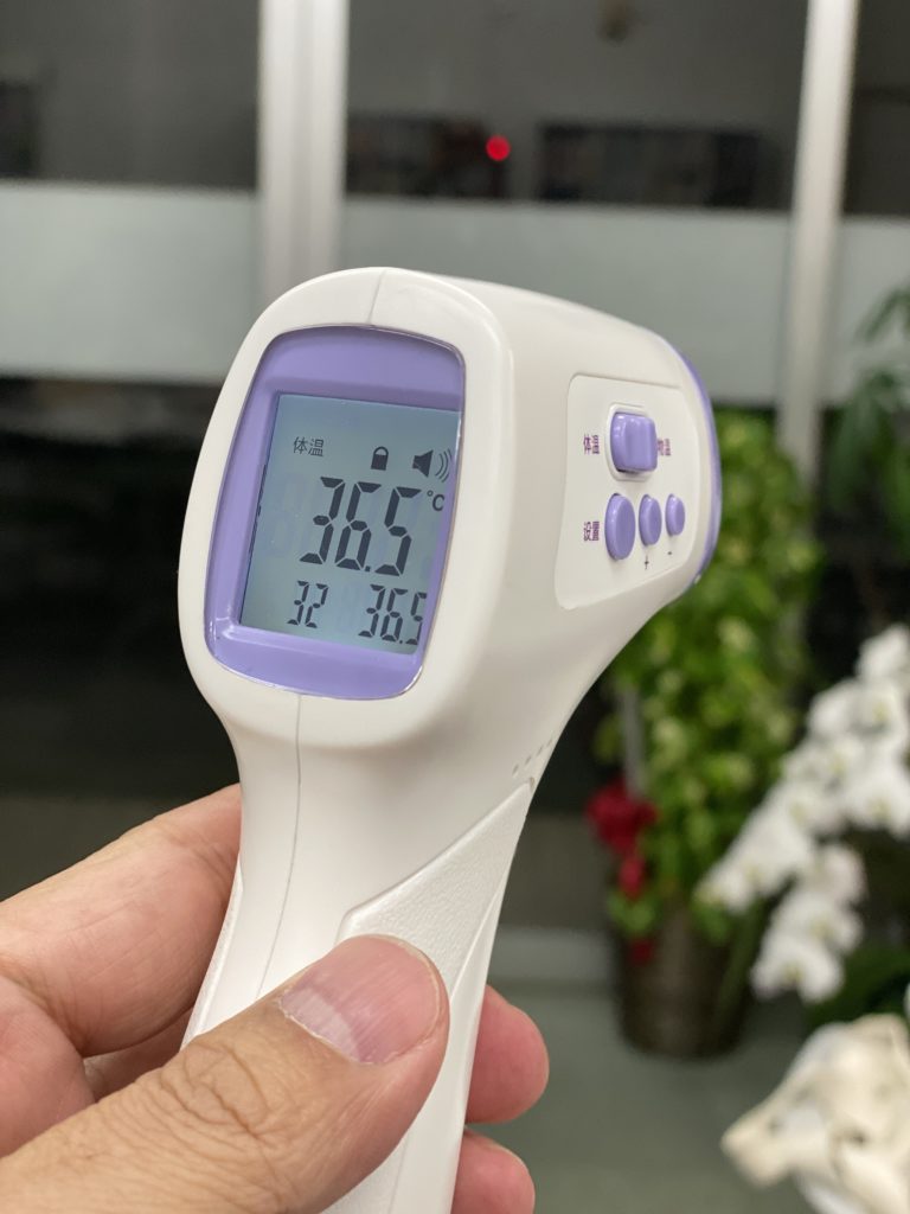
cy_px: 607
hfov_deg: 28.0
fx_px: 1823
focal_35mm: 52
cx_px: 455
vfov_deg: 36.8
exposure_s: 1/120
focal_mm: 6
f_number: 2
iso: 160
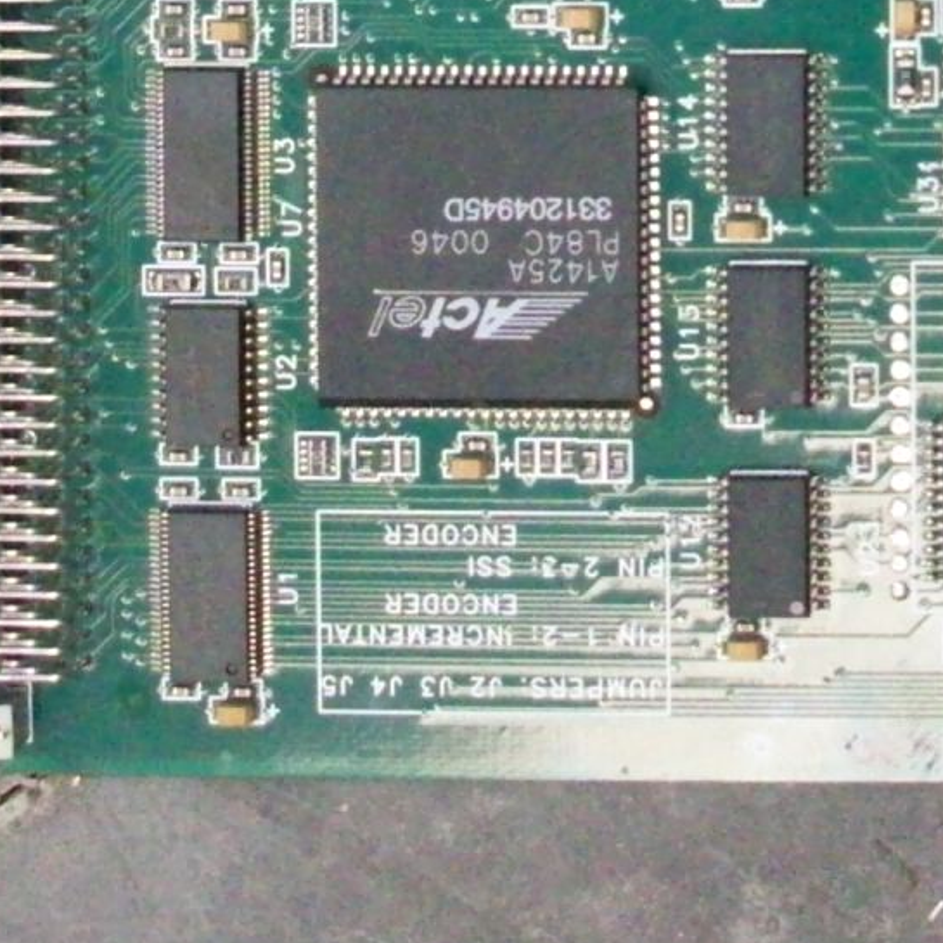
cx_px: 865
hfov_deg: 15.2
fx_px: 3483
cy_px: -420
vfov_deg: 14.5
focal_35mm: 113
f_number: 2.8
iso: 800
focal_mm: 5.7
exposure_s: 1/128
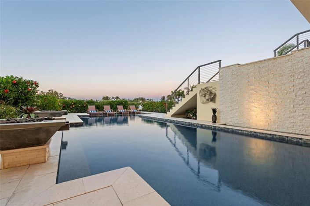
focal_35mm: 16
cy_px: 103
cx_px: 155
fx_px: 142
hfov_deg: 95.0
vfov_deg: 72.0
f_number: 9
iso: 250
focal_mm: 16.5
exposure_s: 1/5
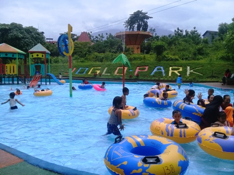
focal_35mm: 31
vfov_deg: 45.4
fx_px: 210
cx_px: 117
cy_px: 88
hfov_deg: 58.4
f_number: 2.2
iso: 50
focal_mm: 3.3
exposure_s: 1/2604
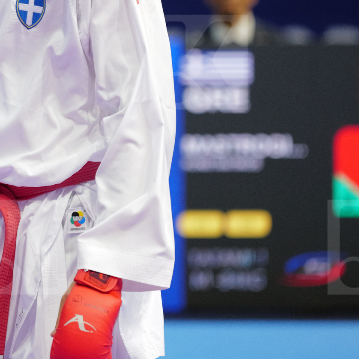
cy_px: 63
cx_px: 22
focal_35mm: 405
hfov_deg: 4.3
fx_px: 4752
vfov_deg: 4.3
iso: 2500
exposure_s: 1/1000
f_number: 2.8
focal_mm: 160
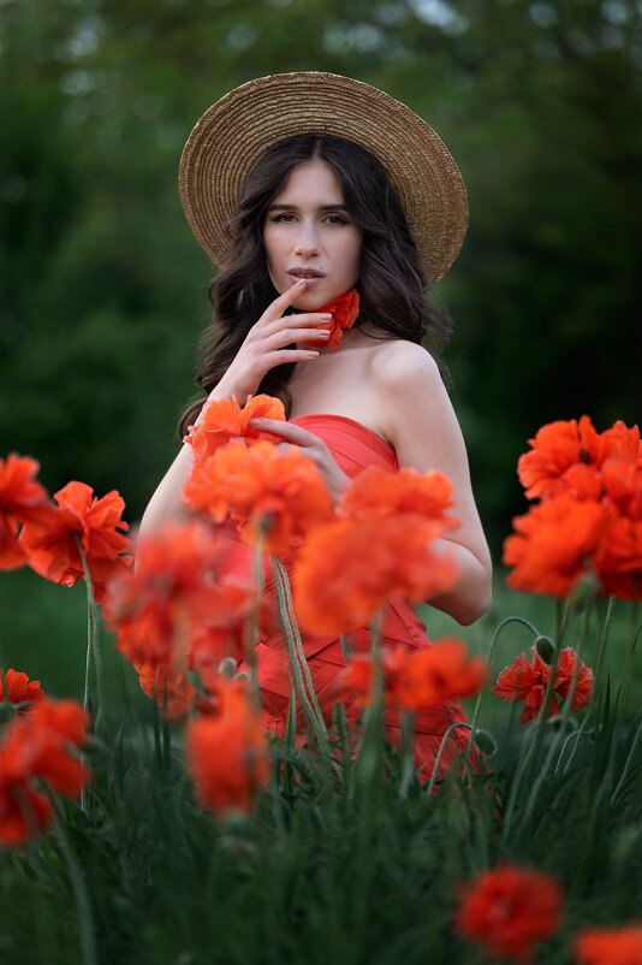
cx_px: 321
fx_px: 2276
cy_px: 482
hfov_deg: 16.1
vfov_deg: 23.9
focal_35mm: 85
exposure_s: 1/125
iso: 100
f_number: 2
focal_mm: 85
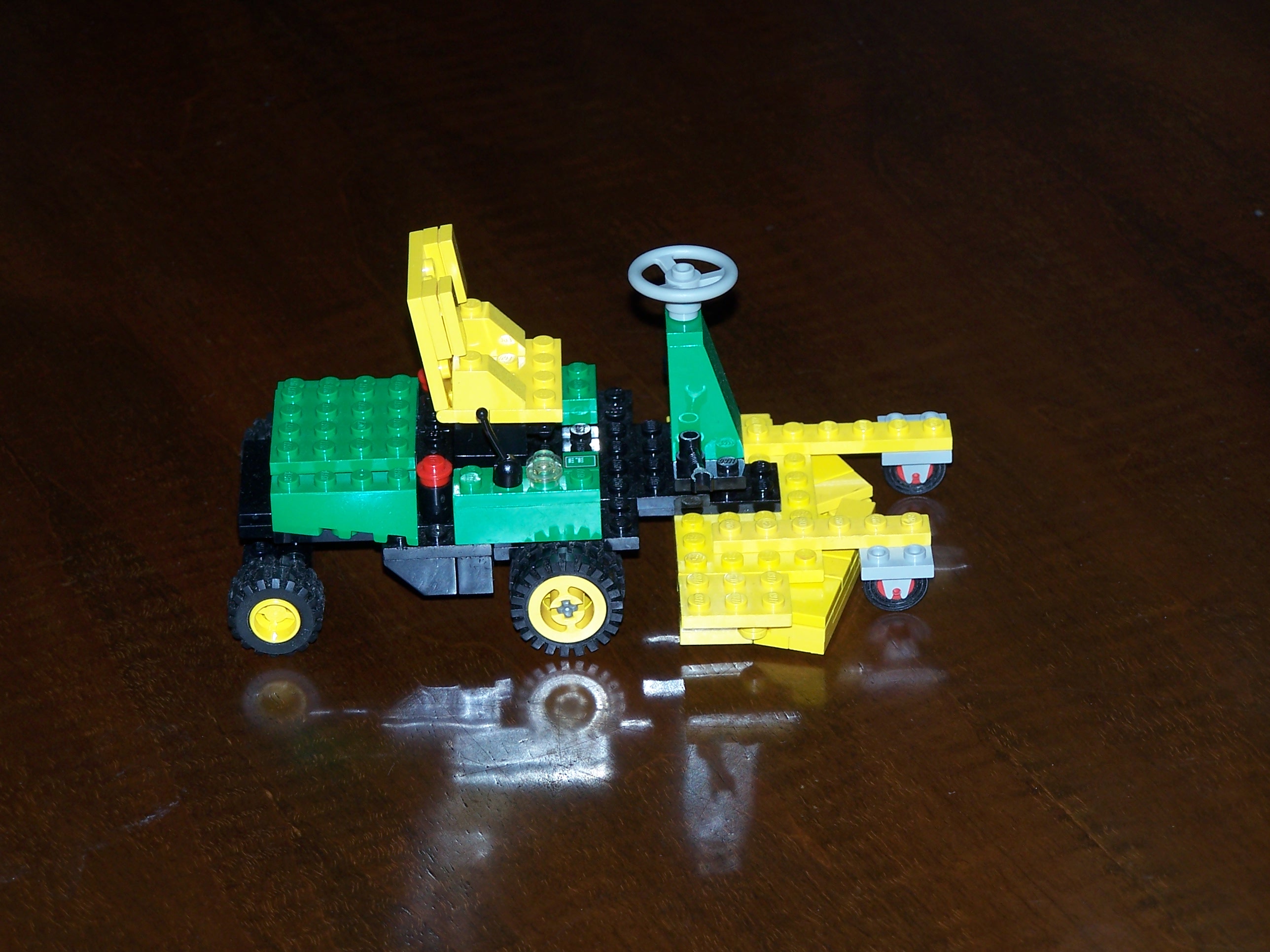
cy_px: 476
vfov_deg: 11.6
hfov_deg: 15.4
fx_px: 4696
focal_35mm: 128
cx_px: 635
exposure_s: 1/100
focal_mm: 21.2
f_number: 3.2
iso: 80
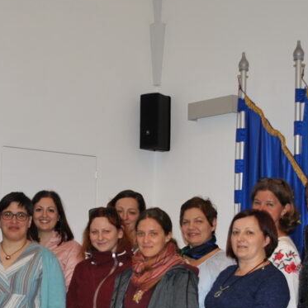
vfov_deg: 24.3
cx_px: 109
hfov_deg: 24.6
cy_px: 244
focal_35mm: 70
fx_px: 705
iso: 200
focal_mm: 20
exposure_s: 1/60
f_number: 3.8
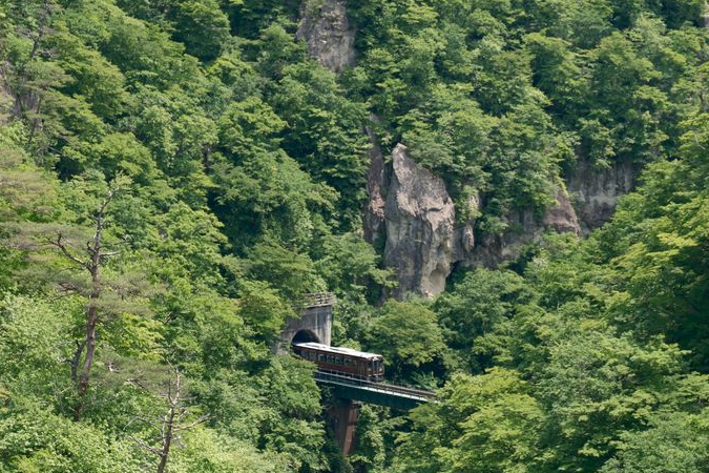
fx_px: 2009
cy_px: 200
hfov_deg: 20.0
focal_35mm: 102
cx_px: 380
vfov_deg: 13.4
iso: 125
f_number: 3.6
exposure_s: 1/500
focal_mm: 55
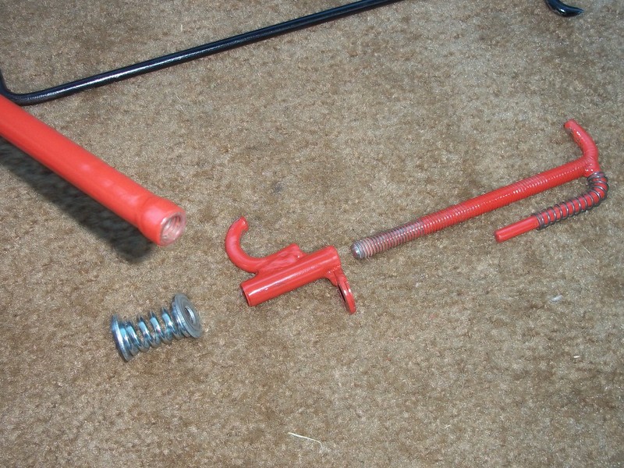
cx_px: 312
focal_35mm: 36
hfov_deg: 51.4
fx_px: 649
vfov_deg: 39.7
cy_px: 234
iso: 80
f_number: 3.1
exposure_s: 1/30
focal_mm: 6.5
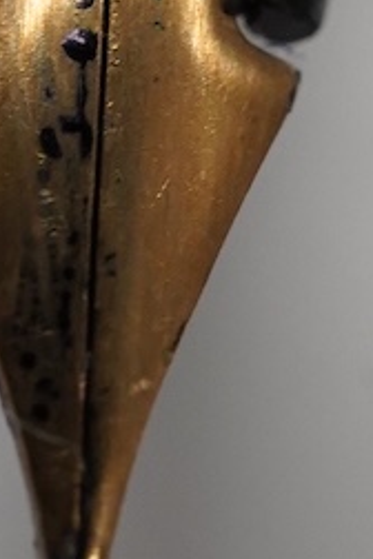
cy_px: 1
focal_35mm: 201
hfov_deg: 6.8
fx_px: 3124
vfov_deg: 10.2
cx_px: 71
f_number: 20
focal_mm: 30
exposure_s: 1/100
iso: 2500
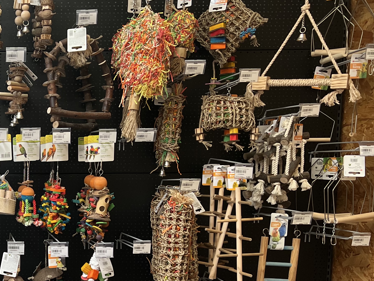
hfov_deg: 30.2
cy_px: 226
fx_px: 627
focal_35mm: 58
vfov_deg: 24.8
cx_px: -24
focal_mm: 5.7
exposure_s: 1/100
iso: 80
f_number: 1.5
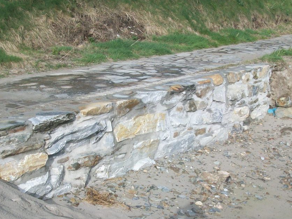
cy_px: 126
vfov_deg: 26.5
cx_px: 164
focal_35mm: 55
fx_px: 464
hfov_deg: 34.9
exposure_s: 1/733
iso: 64
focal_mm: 5.7
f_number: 2.8
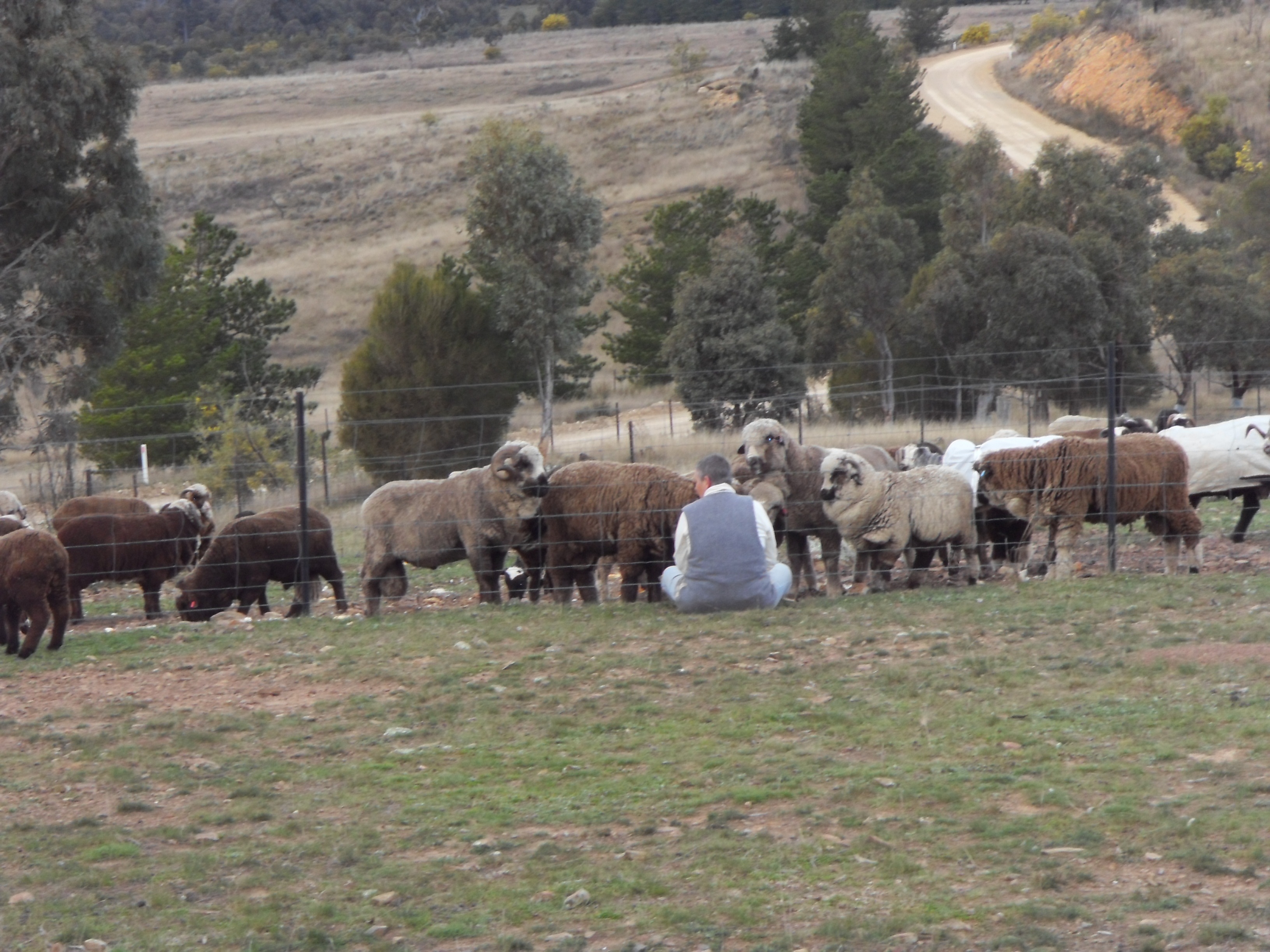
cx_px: 635
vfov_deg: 12.7
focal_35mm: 117
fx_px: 4293
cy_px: 476
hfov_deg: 16.8
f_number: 4.5
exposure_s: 1/90
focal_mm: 19.8
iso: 160
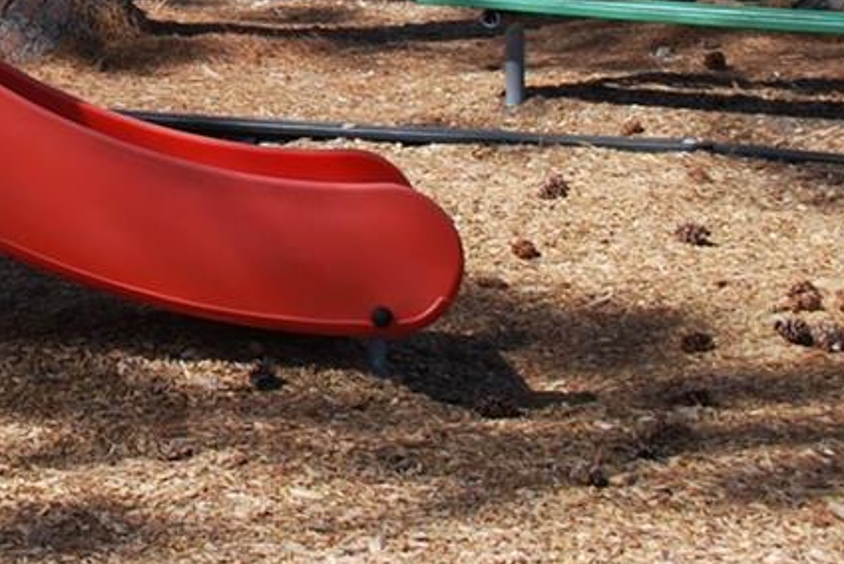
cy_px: -488
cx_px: -291
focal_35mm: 136
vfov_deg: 9.5
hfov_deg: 14.4
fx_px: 3189
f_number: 7.1
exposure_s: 1/200
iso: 100
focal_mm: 24
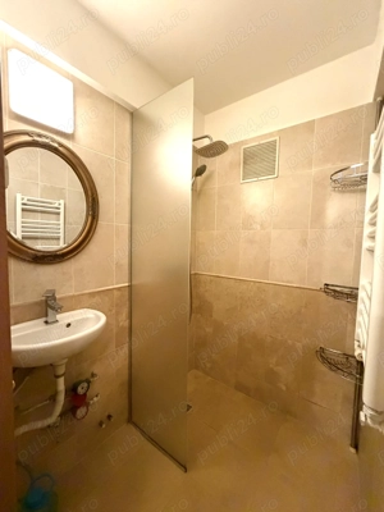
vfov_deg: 102.1
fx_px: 207
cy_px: 256
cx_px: 192
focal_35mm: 14
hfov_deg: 85.7
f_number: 2.2
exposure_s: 1/50
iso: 800
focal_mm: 2.22
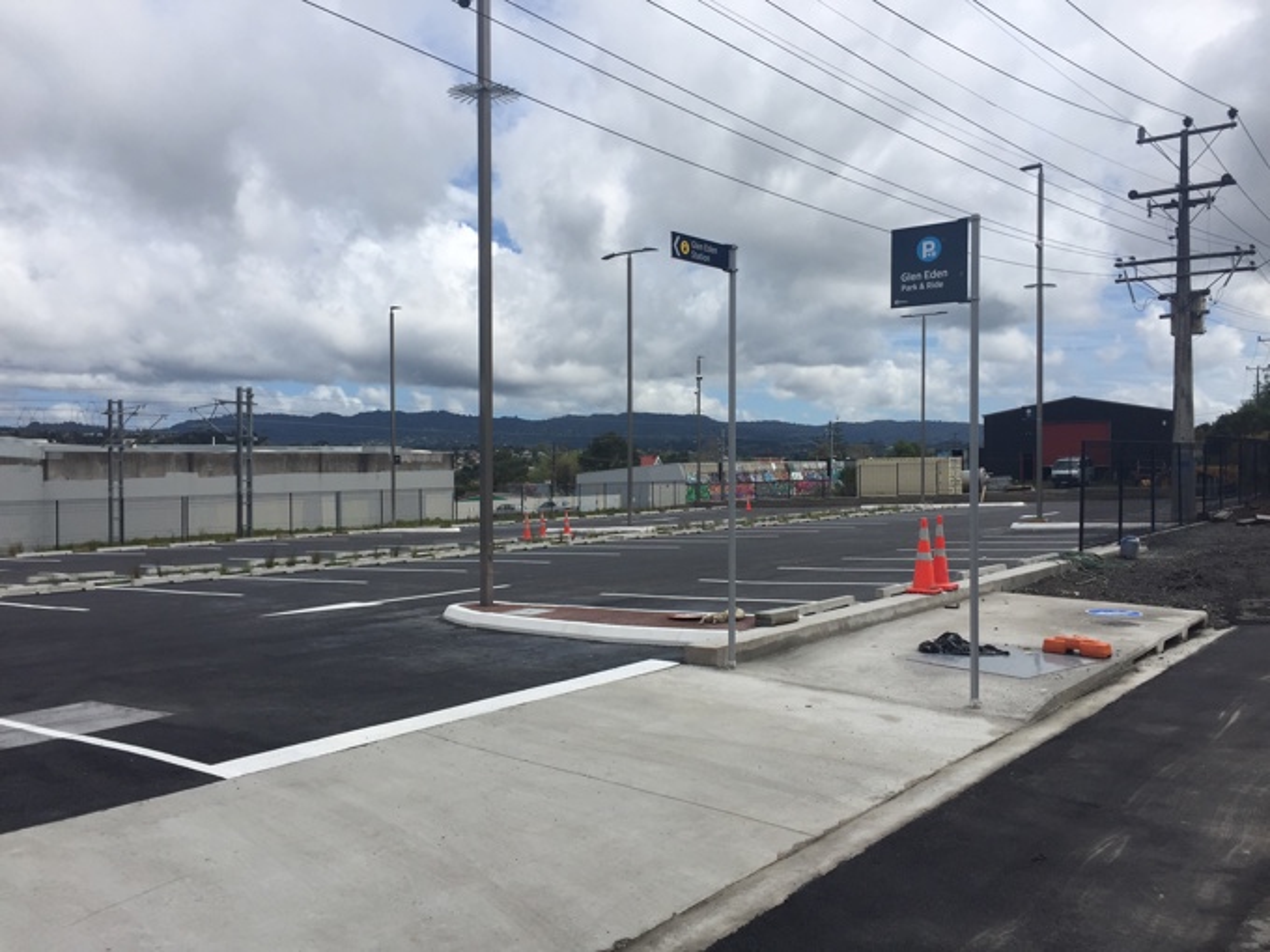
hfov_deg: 61.7
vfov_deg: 48.2
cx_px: 635
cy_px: 476
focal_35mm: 29
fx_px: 1064
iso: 32
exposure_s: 1/3300
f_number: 2.2
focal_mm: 4.15
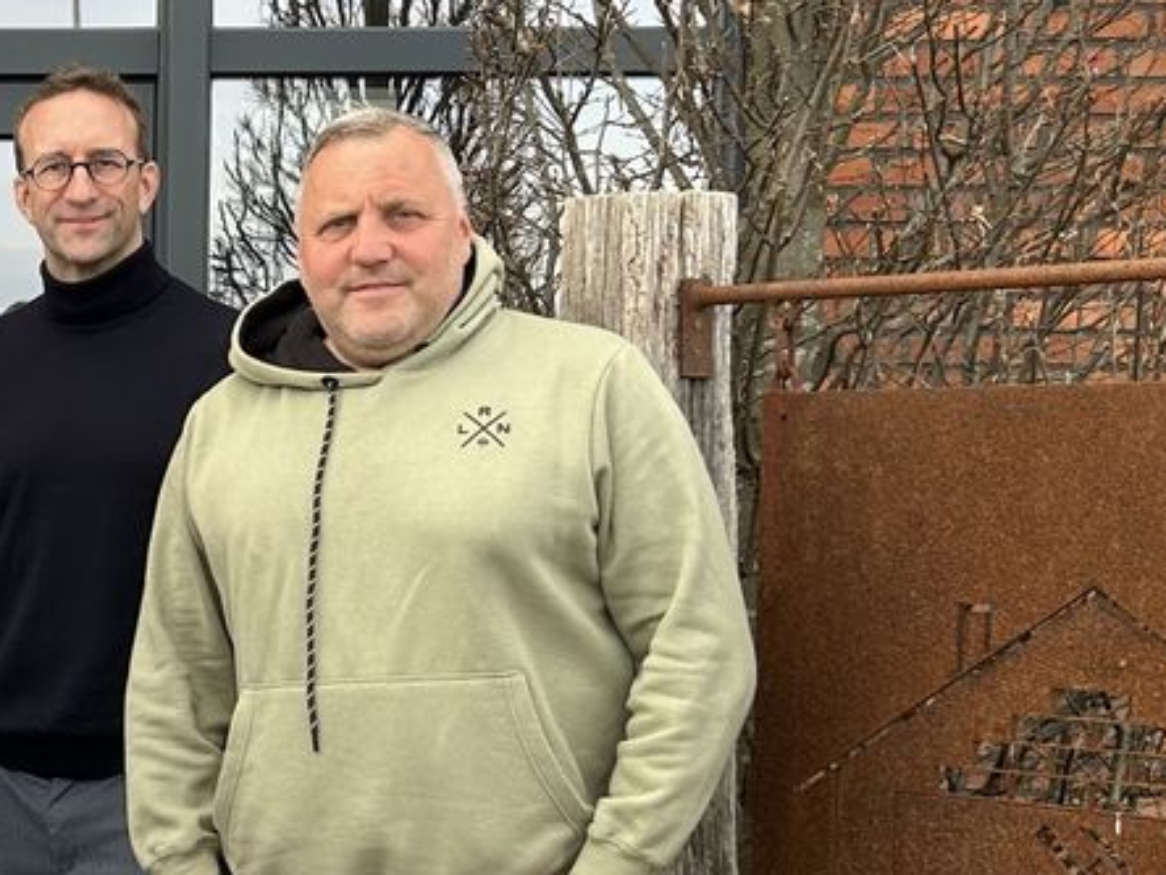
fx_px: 2661
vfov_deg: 18.5
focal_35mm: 79
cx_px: -47
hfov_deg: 23.5
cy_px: 657
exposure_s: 1/303
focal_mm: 5.7
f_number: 1.5
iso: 50
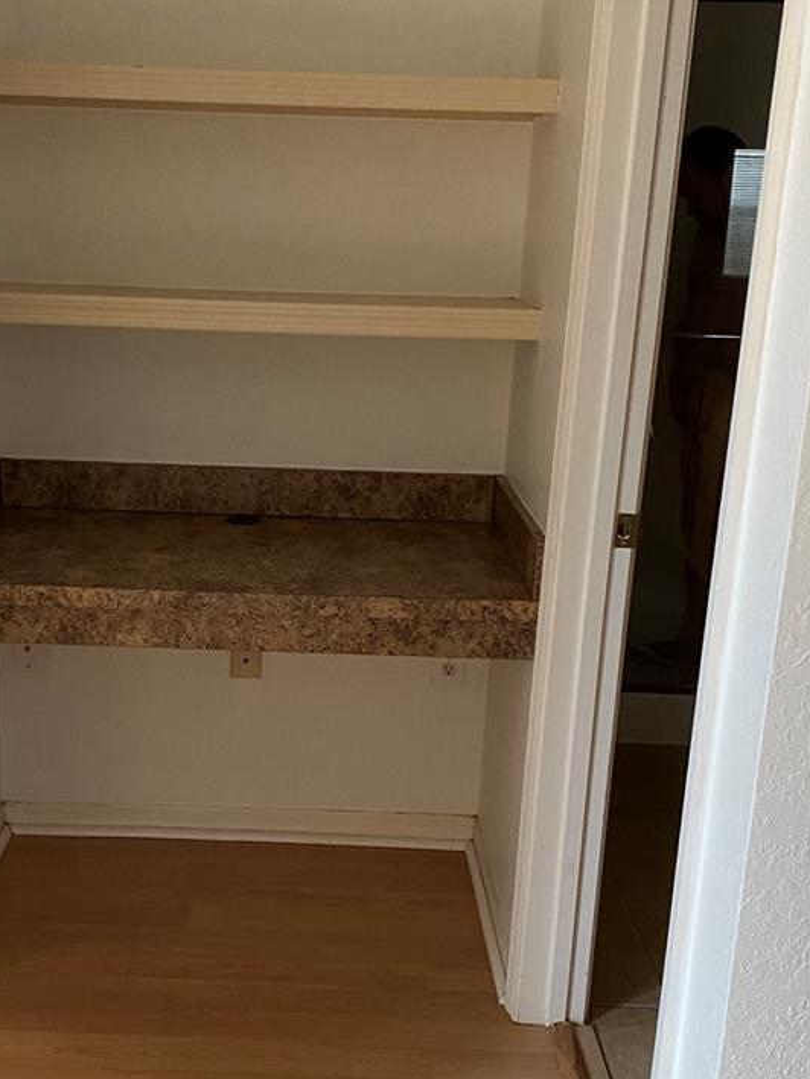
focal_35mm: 44
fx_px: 1372
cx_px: 268
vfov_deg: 42.9
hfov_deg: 32.6
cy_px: 595
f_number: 1.8
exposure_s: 1/60
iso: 320
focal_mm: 4.25
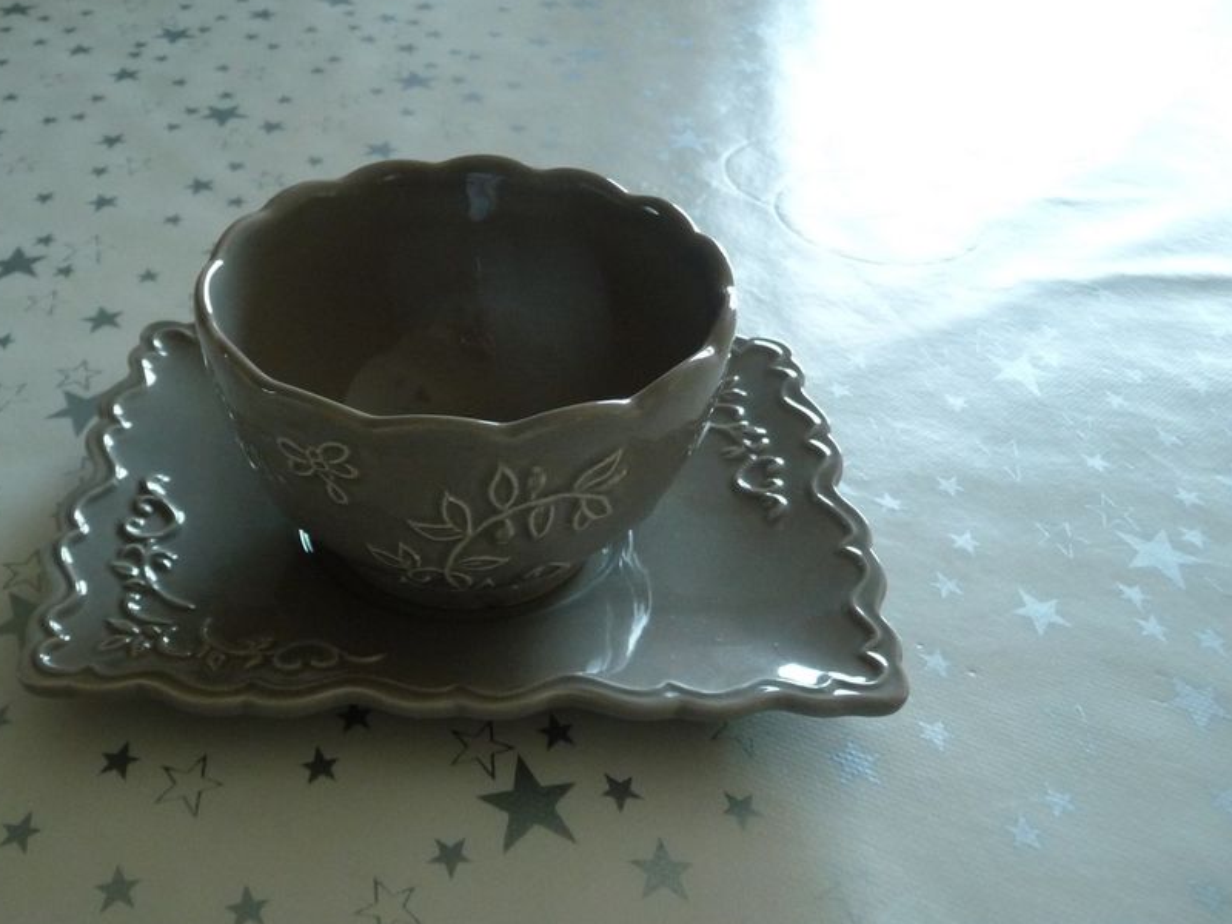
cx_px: 502
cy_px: 528
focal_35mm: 35
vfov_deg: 40.6
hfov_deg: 52.3
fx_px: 1246
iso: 250
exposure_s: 1/30
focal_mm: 4.7
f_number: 3.3
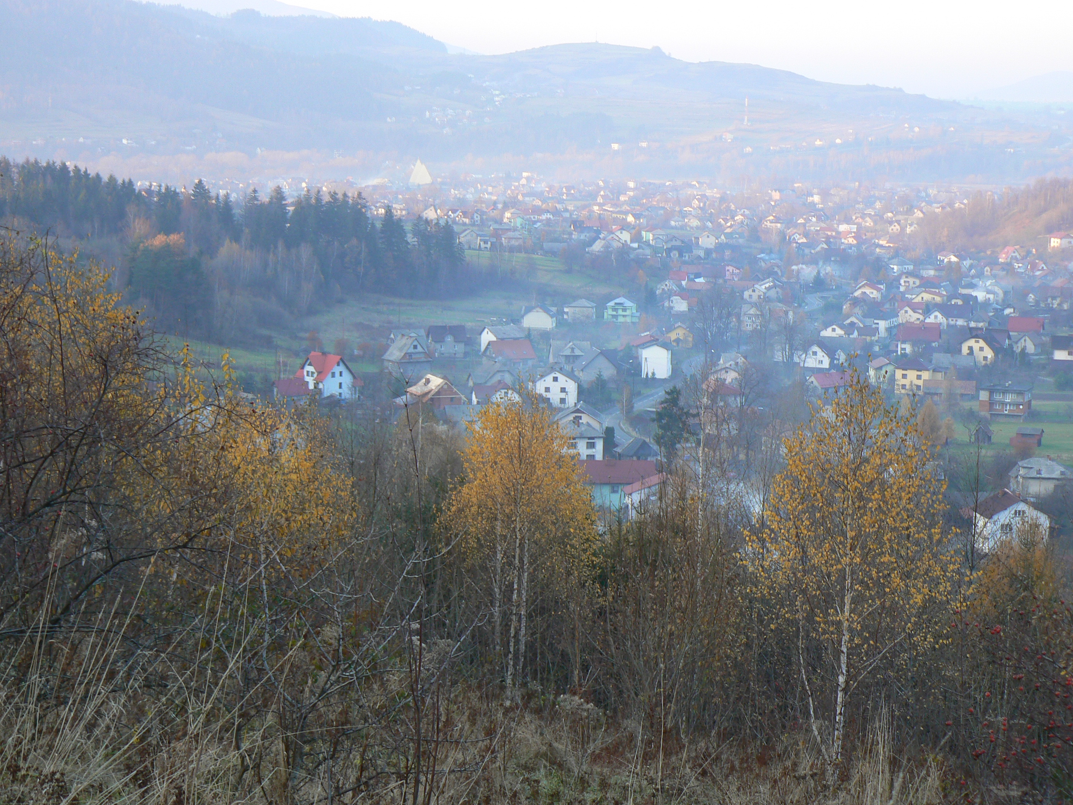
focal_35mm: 79
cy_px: 402
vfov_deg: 18.7
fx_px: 2449
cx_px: 536
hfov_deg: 24.7
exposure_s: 1/60
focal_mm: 13.1
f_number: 3.2
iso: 80
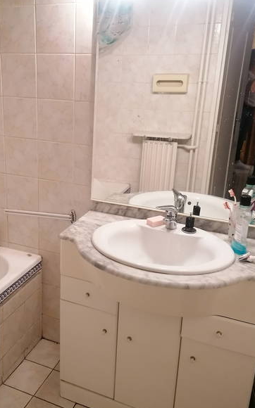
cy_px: 205
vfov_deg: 50.4
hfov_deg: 32.2
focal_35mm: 39
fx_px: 434
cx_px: 68
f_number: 1.8
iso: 500
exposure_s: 1/50
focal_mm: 4.75
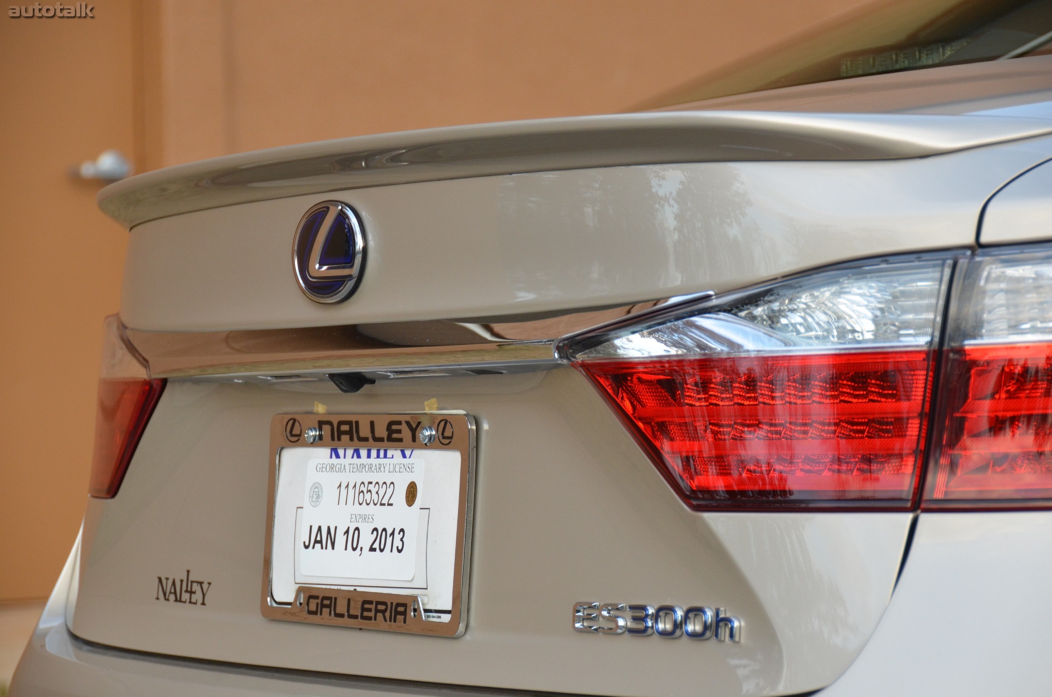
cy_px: 348
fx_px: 3937
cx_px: 526
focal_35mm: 135
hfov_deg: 15.2
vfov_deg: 10.1
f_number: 5.3
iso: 900
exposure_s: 1/500
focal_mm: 90
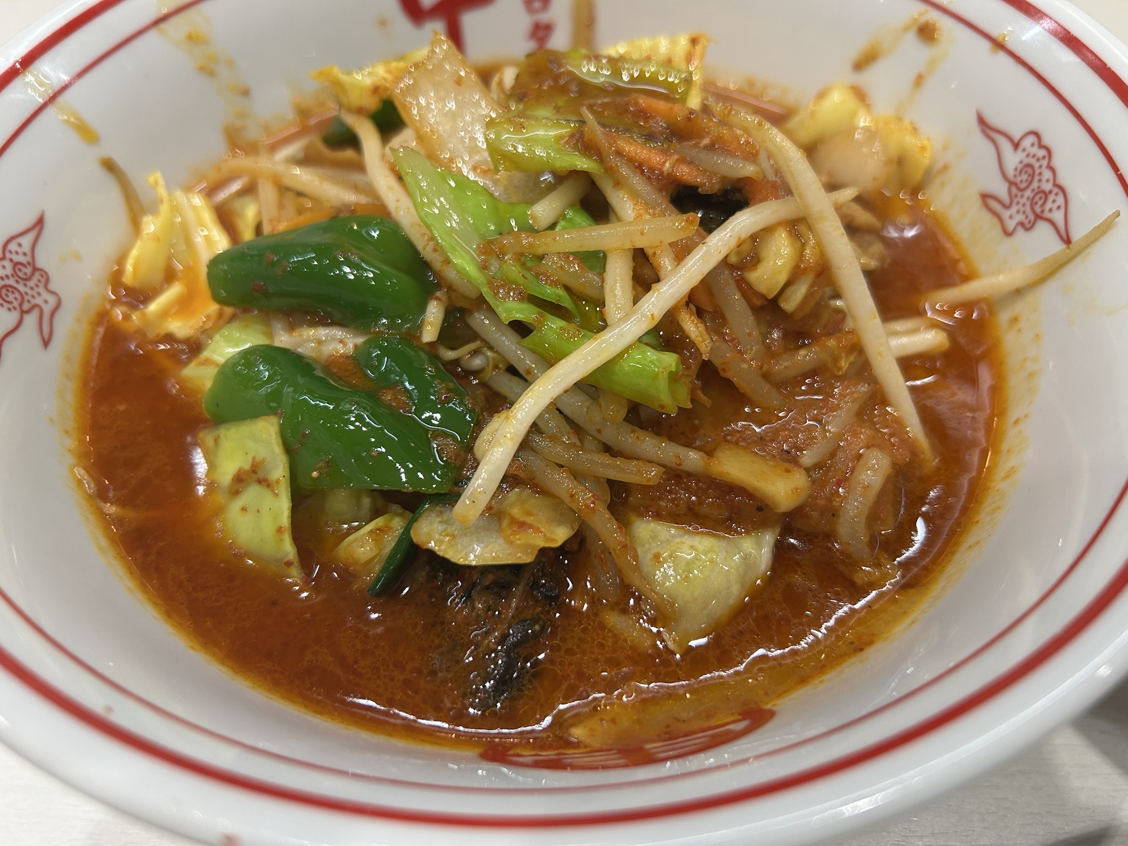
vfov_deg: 53.1
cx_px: 564
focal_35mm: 26
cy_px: 423
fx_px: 847
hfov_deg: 67.3
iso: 100
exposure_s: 1/100
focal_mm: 5.7
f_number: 1.5
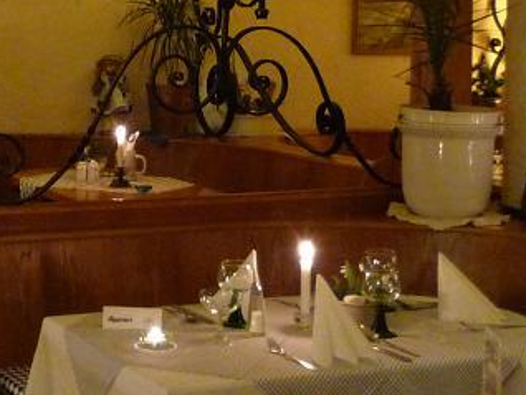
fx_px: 1308
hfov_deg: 22.3
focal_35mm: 86
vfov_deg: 16.9
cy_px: 31
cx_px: 79
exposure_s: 1/8
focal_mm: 4.4
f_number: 2.8
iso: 400
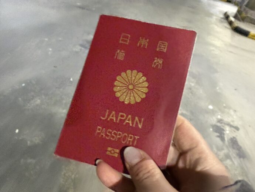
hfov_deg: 71.6
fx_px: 177
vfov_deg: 56.8
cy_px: 96
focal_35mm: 24
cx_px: 128
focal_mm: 2.22
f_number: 2.2
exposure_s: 1/100
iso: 1250
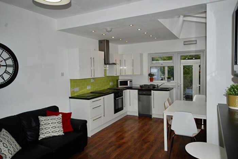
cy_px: 80
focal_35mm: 27
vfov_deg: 48.0
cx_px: 119
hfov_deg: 67.3
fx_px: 179
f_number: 5.6
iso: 200
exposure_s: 1/60
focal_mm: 18
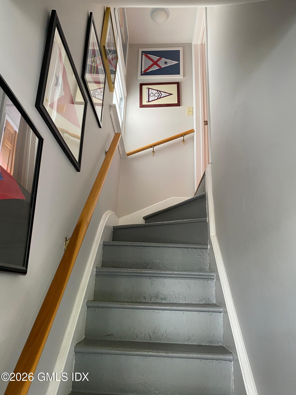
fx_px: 296
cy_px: 198
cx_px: 148
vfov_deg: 67.3
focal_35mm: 26
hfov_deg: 53.1
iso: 125
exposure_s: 1/60
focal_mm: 4.25
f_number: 1.8
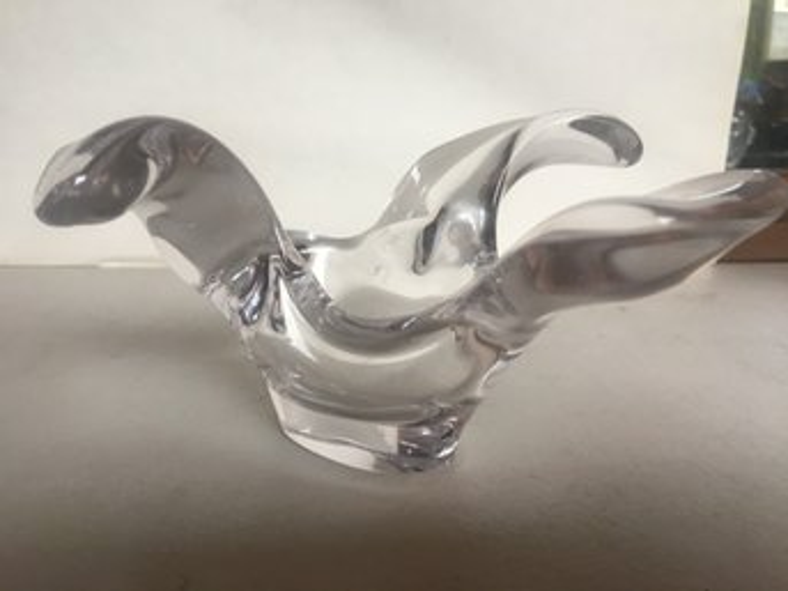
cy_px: 296
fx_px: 660
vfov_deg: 48.2
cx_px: 394
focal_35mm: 29
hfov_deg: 61.7
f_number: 2.2
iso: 25
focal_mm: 4.15
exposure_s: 1/30
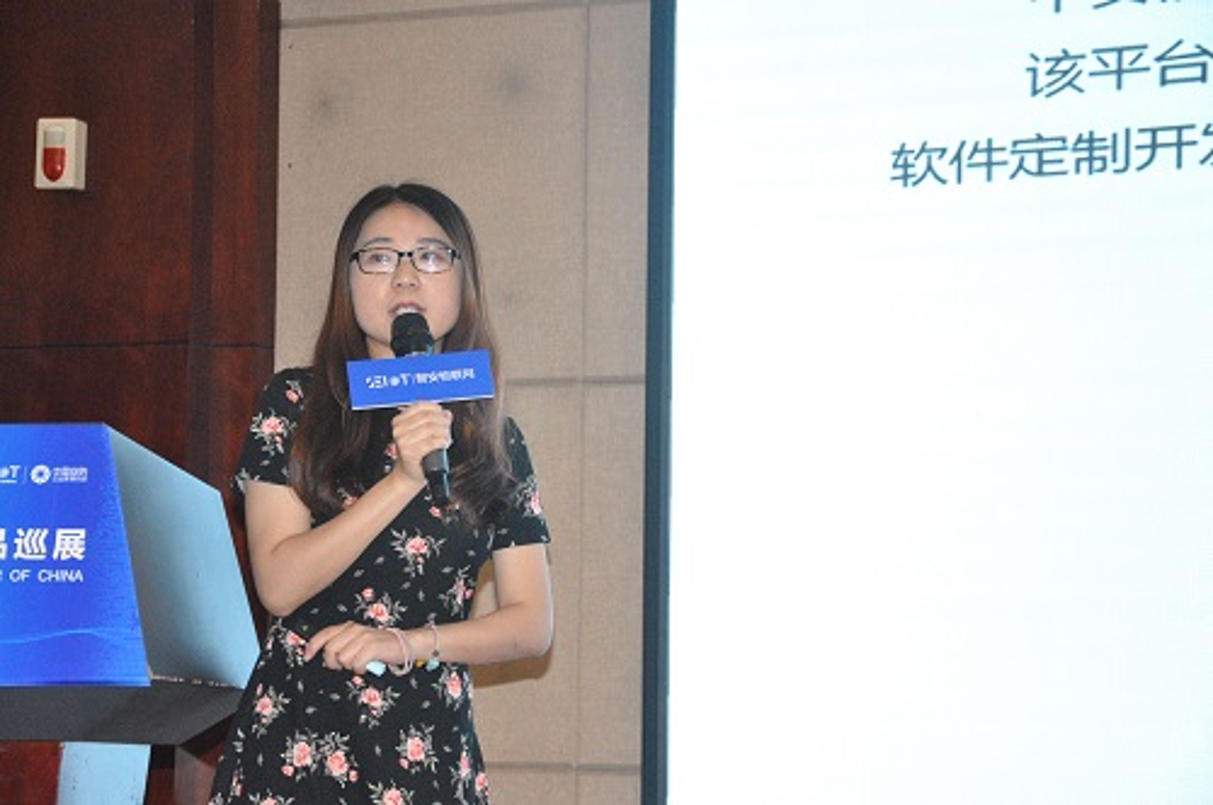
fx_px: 3533
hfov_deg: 19.5
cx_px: 606
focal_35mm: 105
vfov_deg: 13.0
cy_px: 402
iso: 3200
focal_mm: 70
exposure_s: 1/125
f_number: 5.6
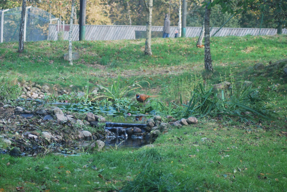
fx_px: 838
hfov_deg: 19.4
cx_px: 144
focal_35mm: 105
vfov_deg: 13.1
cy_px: 96
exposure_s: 1/125
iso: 200
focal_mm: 70
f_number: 4
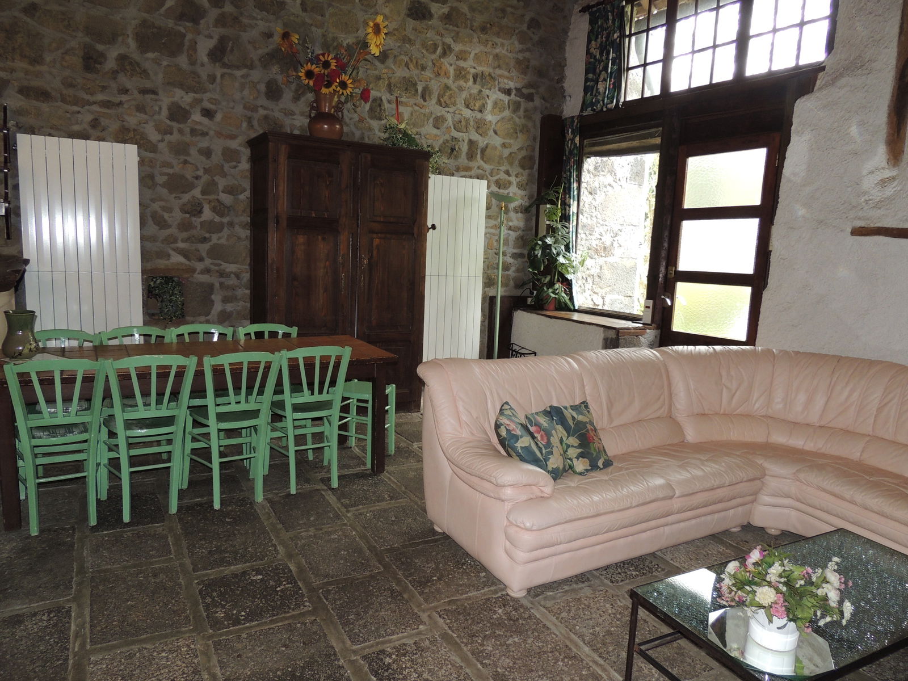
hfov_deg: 71.6
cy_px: 340
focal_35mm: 24
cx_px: 454
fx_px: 630
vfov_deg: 56.8
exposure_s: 1/30
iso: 200
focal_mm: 4.3
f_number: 3
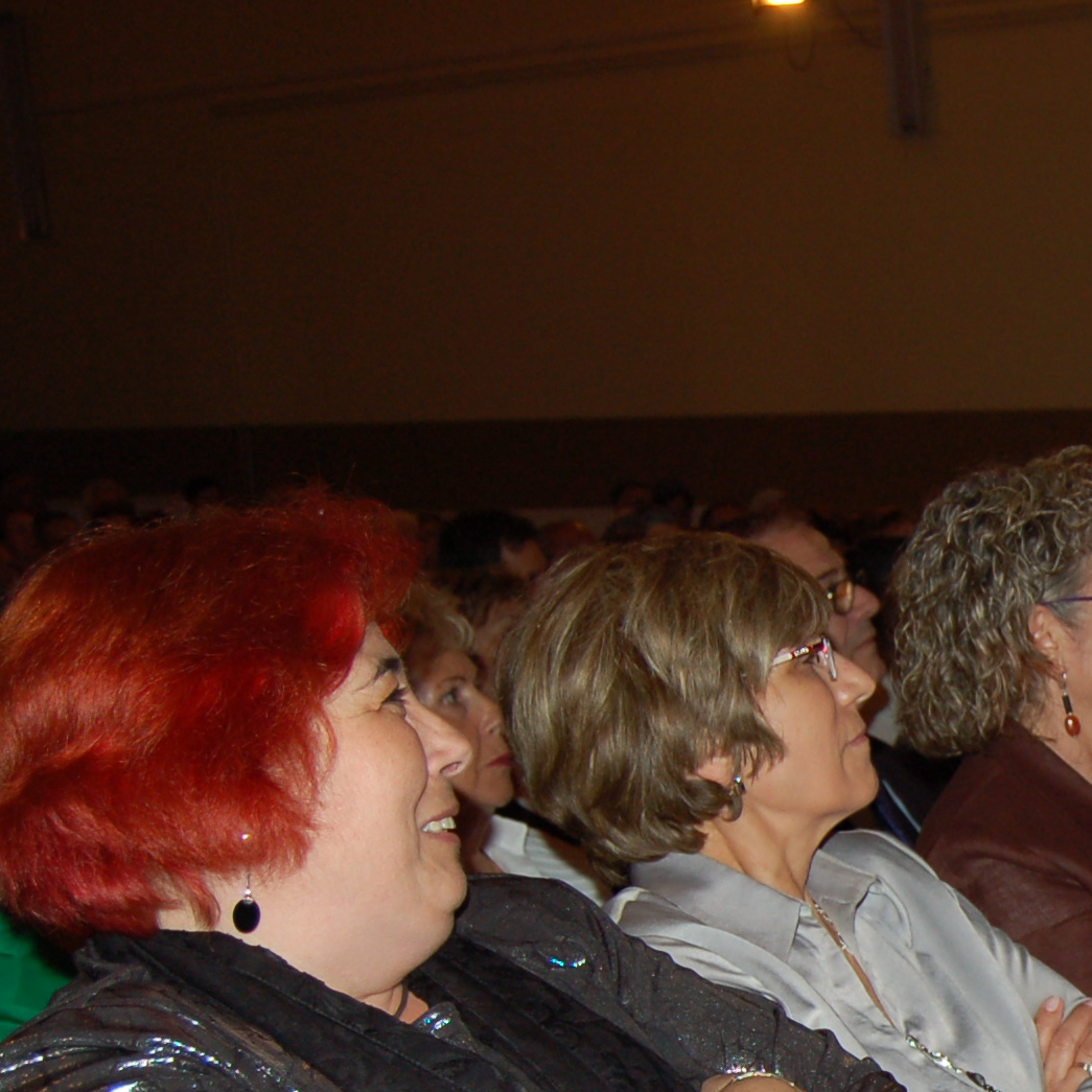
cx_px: 1470
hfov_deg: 22.8
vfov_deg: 25.3
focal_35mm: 66
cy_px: 970
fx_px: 2356
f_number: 3.5
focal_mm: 18
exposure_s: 1/60
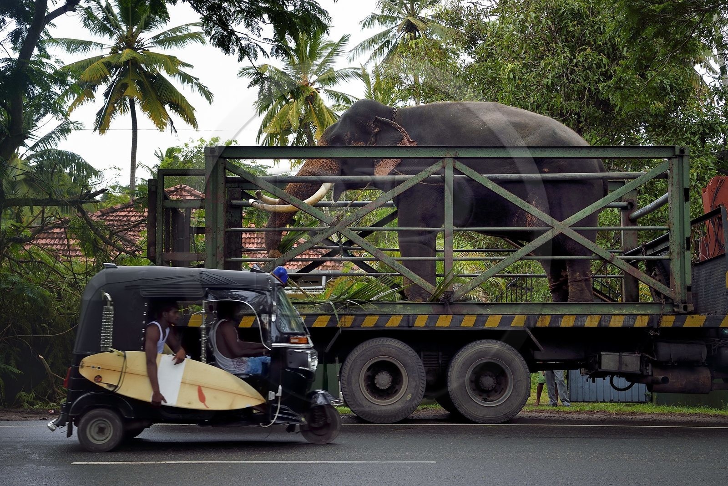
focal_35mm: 46
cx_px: 364
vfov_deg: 29.2
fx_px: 930
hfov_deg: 42.7
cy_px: 243
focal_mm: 46
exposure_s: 1/500
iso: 800
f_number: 5
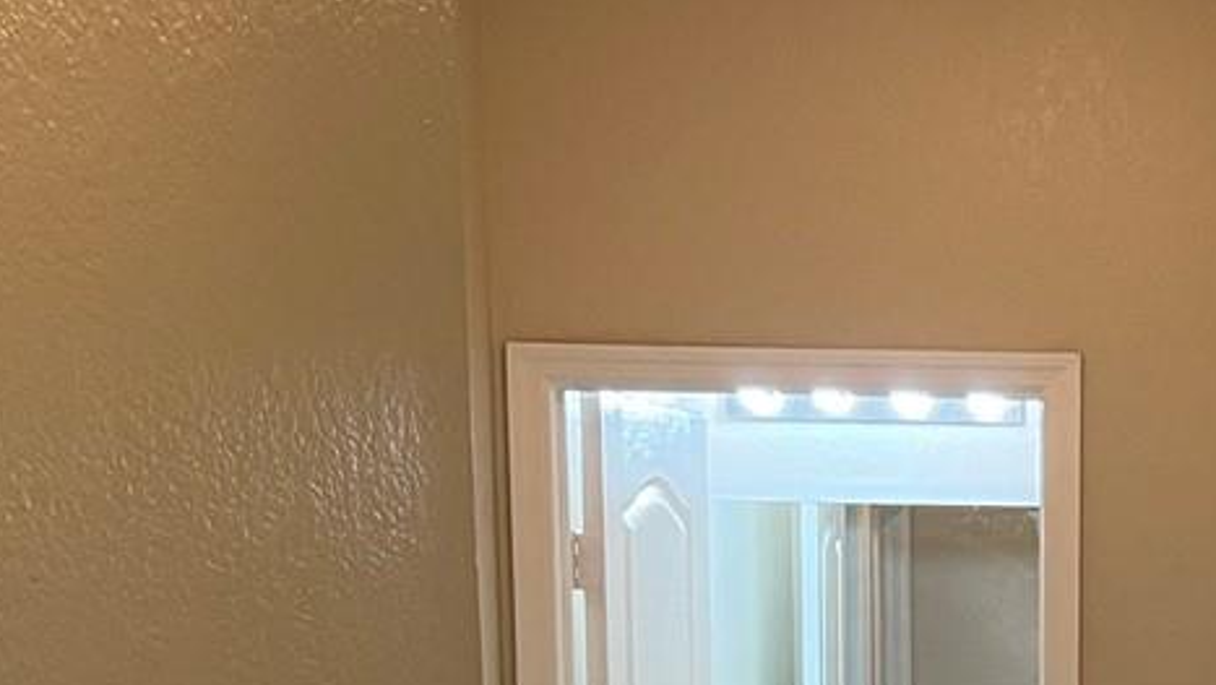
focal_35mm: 97
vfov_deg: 11.7
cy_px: 1141
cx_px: 1315
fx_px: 3129
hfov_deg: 21.0
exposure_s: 1/60
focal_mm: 5.7
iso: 100
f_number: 1.5
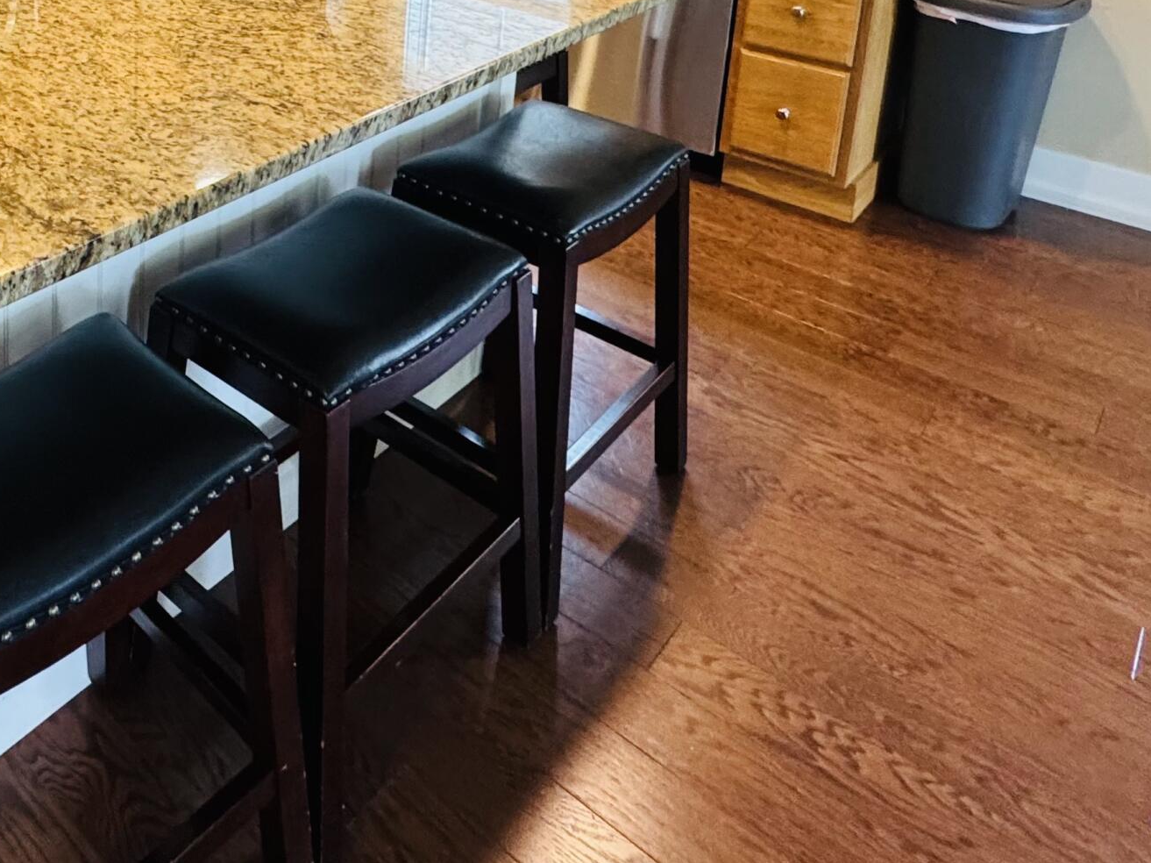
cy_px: -84
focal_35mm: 32
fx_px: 1064
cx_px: 124
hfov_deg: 50.7
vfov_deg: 37.1
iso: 320
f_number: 2.2
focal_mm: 2.22
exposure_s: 1/60
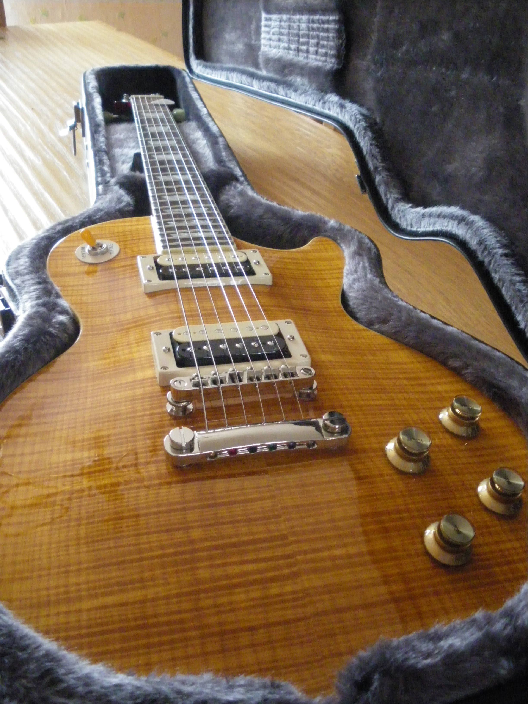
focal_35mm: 36
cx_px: 264
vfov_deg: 51.4
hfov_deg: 39.7
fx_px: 732
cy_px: 352
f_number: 3.5
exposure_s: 1/20
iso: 800
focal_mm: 6.3
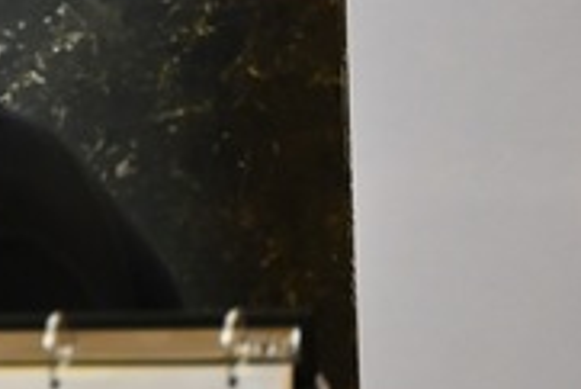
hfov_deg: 2.0
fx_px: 16426
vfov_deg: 1.4
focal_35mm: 1017
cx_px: -921
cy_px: 240
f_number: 2.8
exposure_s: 1/160
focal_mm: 180
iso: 1600
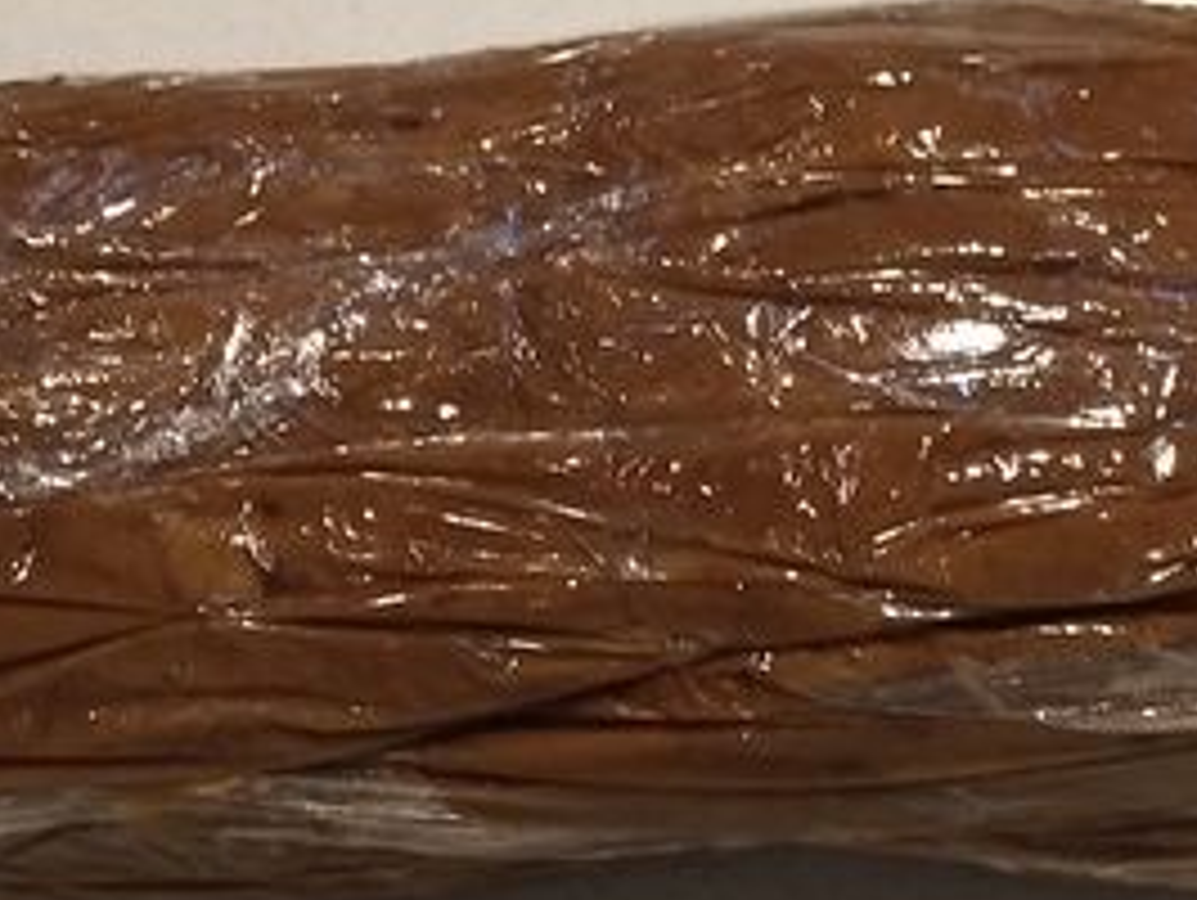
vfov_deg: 14.8
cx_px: 810
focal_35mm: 100
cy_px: 374
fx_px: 3461
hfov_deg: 19.6
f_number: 2
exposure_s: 1/50
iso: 200
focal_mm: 3.88
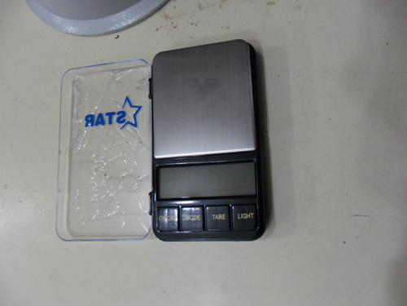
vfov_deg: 51.4
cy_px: 153
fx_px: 317
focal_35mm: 27
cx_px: 204
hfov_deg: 65.3
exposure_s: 1/30
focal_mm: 4.9
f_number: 3.5
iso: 240
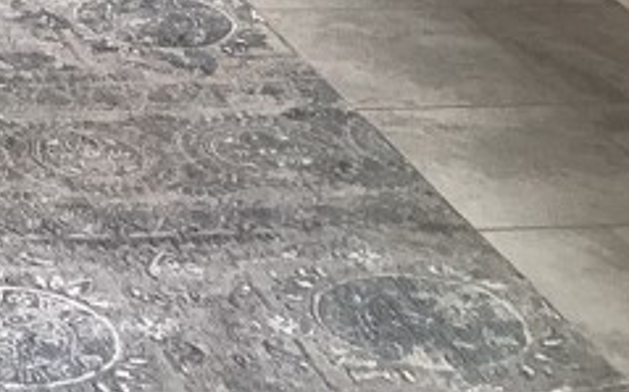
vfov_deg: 8.3
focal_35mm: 141
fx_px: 2415
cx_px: -345
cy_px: -616
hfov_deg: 13.8
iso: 100
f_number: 2.4
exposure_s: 1/60
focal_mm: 3.3
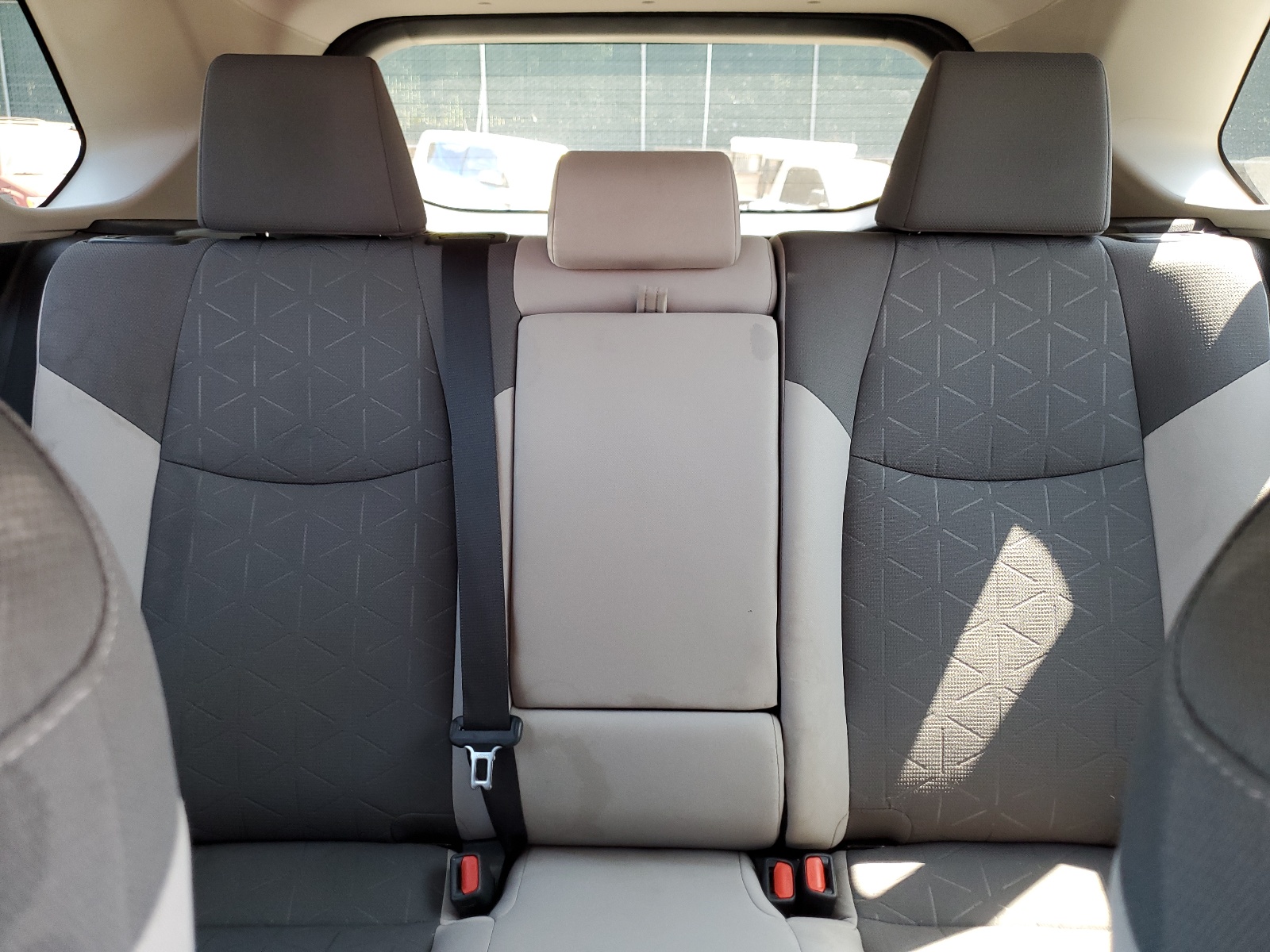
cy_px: 476
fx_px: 954
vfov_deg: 53.1
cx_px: 635
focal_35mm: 26
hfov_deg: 67.3
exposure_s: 1/60.2
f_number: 1.5
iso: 78
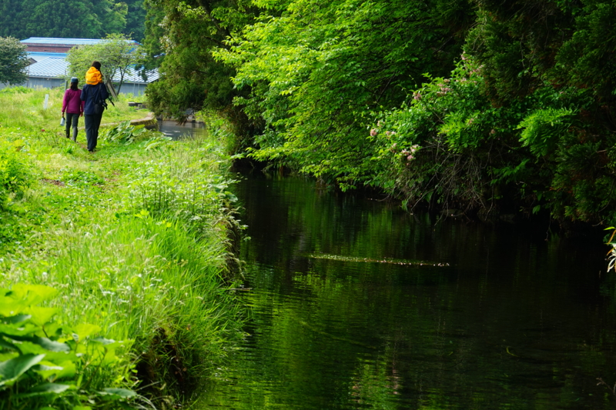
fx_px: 1848
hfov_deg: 18.9
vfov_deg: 12.7
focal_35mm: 108
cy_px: 205
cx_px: 308
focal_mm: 72
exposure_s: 1/125
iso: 125
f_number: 5.6
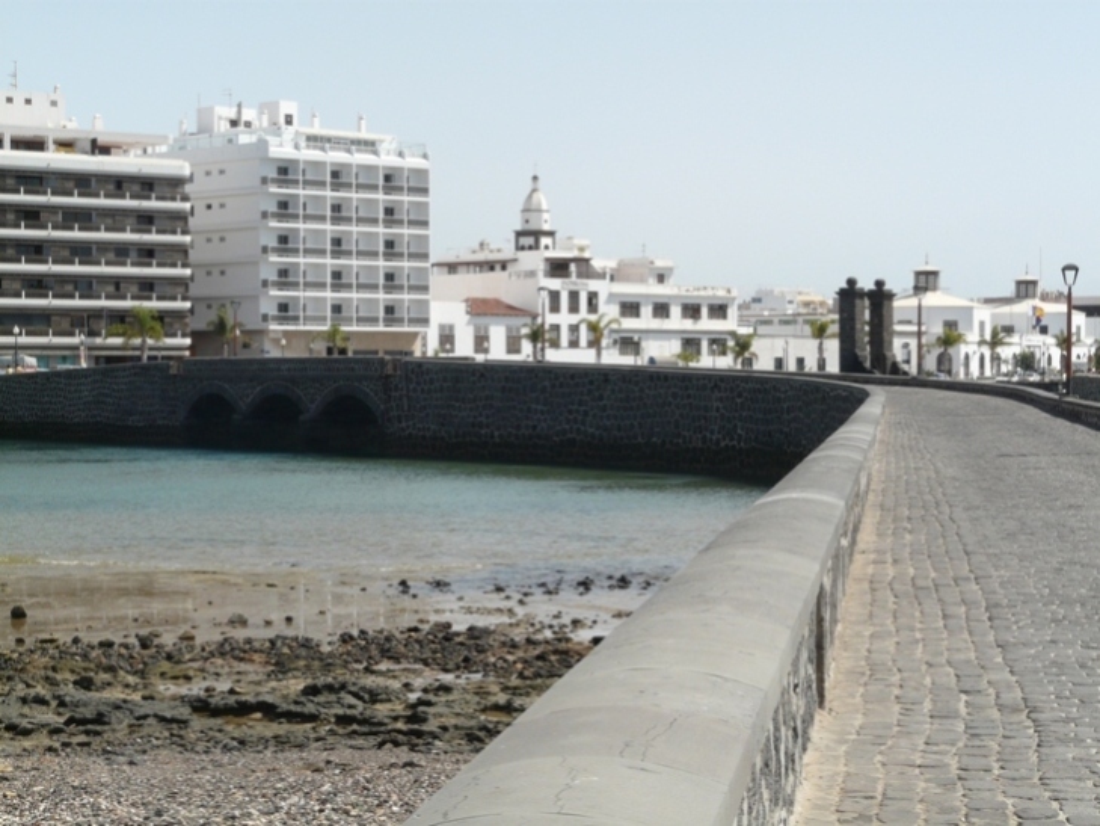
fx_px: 2320
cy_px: 413
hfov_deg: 26.7
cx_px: 550
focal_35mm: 73
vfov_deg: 20.2
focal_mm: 12
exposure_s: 1/400
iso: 100
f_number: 5.6
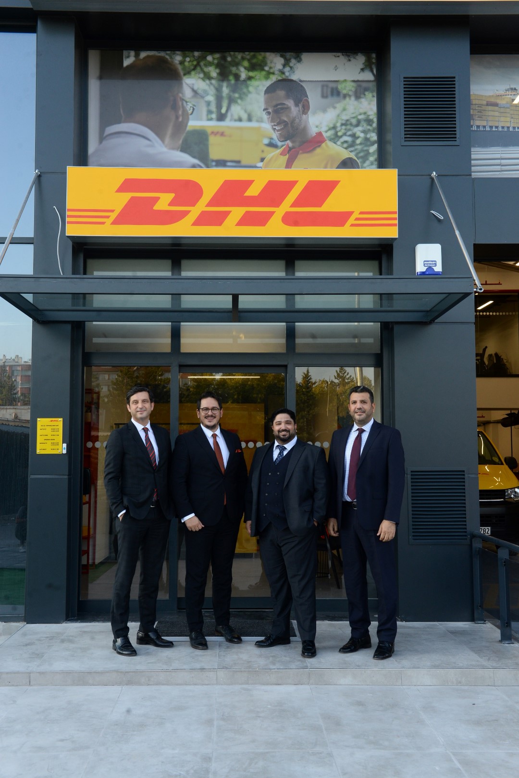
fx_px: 821
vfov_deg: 50.7
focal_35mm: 38
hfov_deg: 35.1
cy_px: 389
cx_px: 260
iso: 800
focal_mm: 38
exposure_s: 1/160
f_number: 8
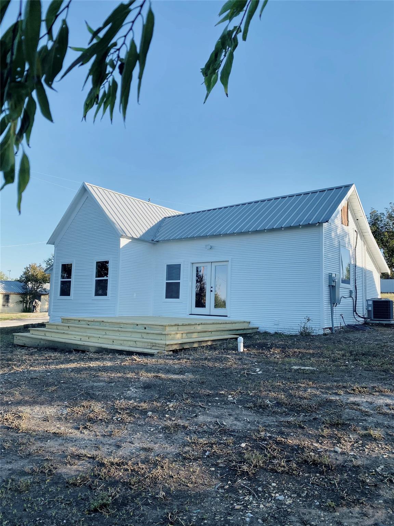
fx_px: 395
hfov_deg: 53.1
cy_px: 263
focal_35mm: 26
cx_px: 197
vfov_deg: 67.3
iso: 32
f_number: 1.8
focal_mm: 4.25
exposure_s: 1/1072
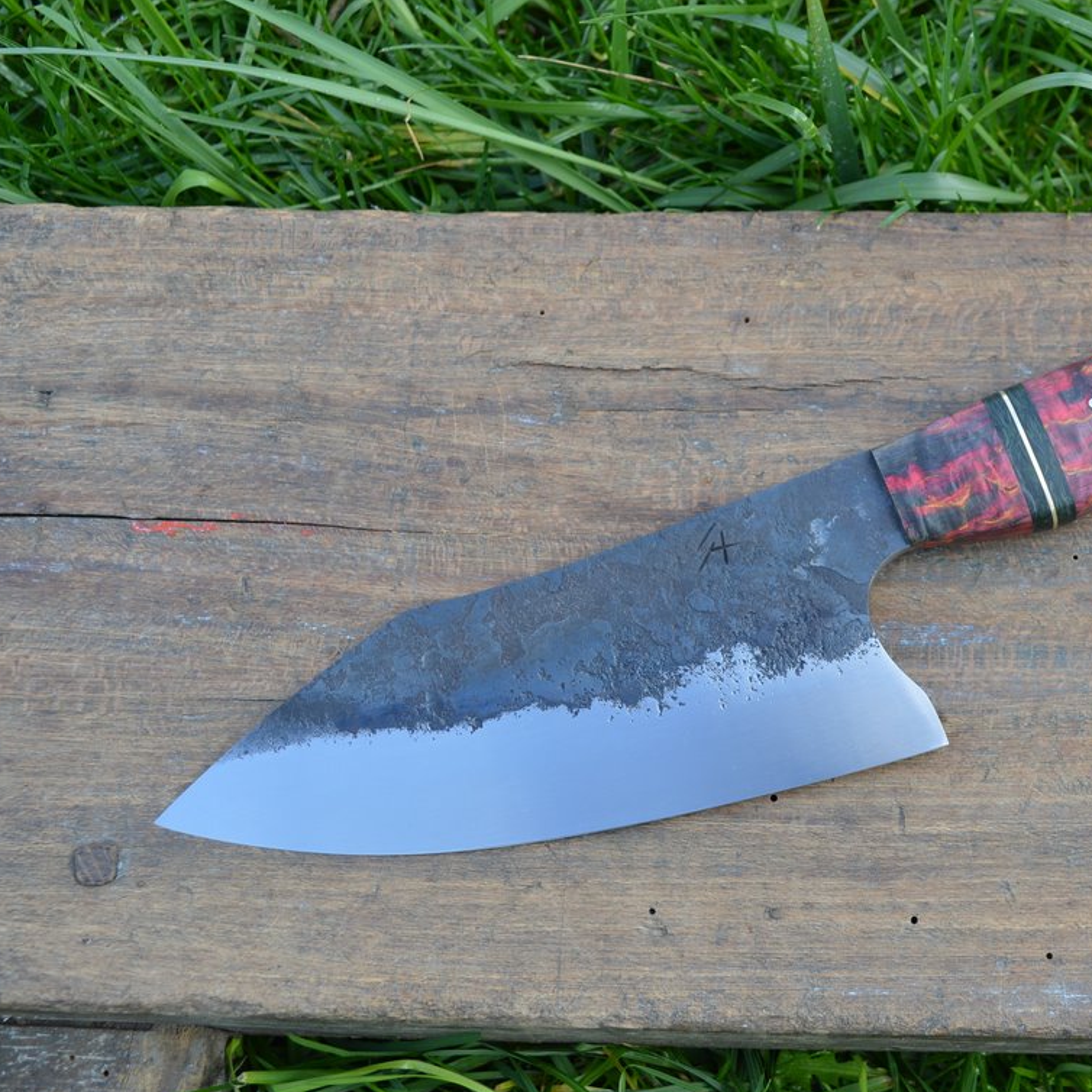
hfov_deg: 31.8
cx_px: 813
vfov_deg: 32.4
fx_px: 1879
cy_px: 553
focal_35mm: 53
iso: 160
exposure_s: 1/125
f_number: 5.6
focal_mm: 27
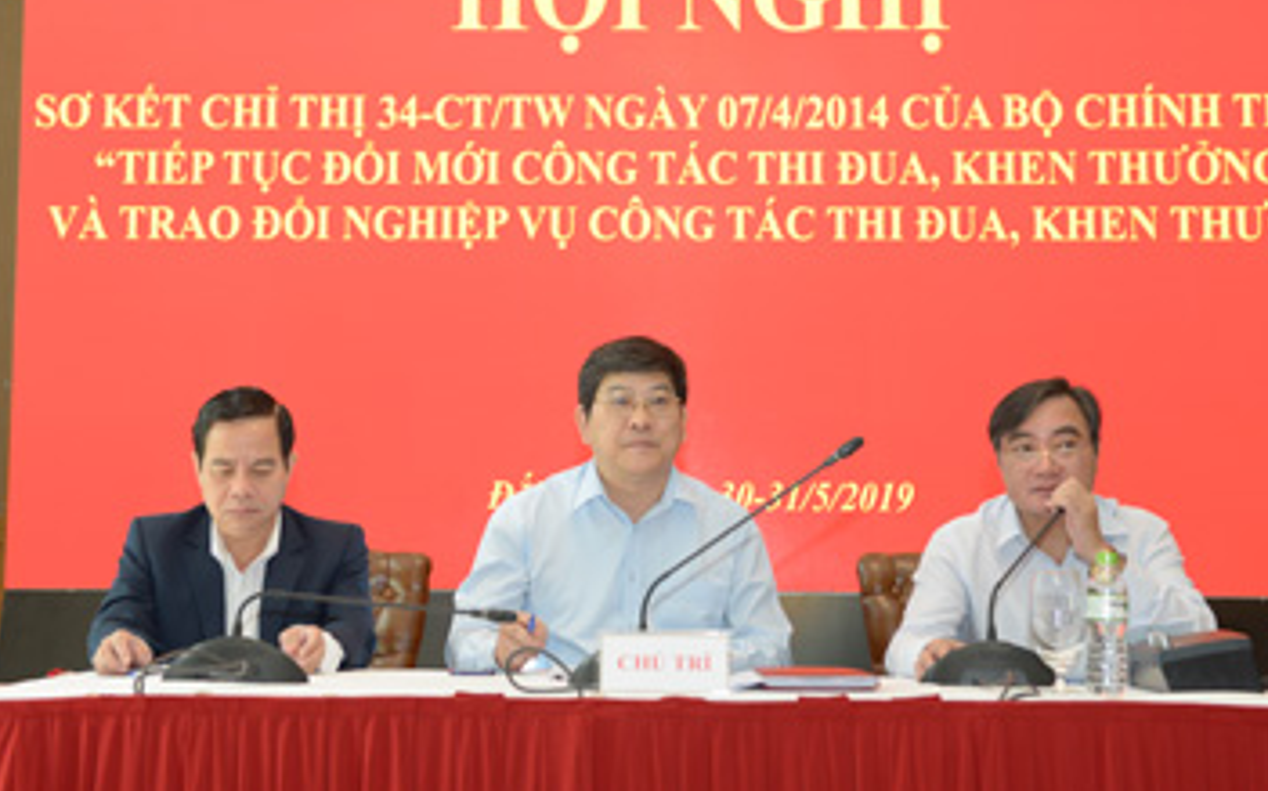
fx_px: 2211
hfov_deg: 32.0
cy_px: 318
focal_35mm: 64
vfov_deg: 20.3
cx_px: 611
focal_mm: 44
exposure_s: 1/100
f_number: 4
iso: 800
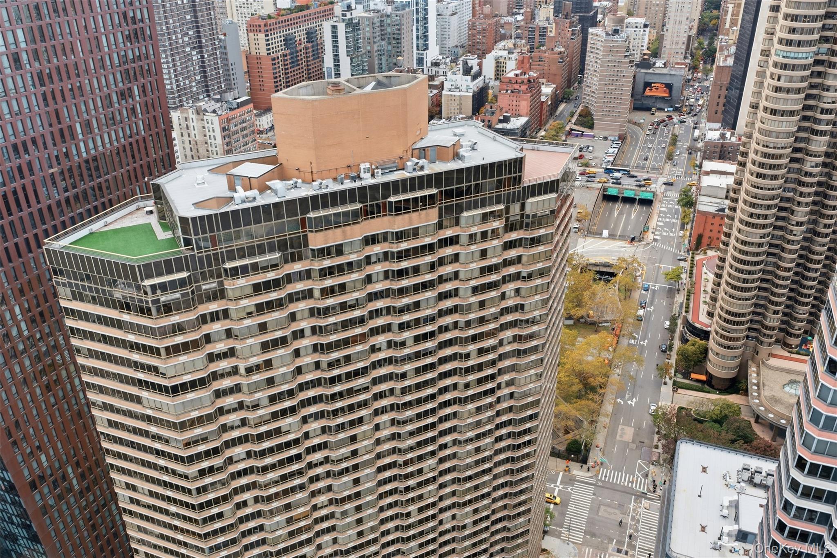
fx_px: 651
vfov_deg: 46.4
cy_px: 279
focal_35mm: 28
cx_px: 418
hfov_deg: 65.5
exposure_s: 1/100
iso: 160
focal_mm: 14.4
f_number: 2.8
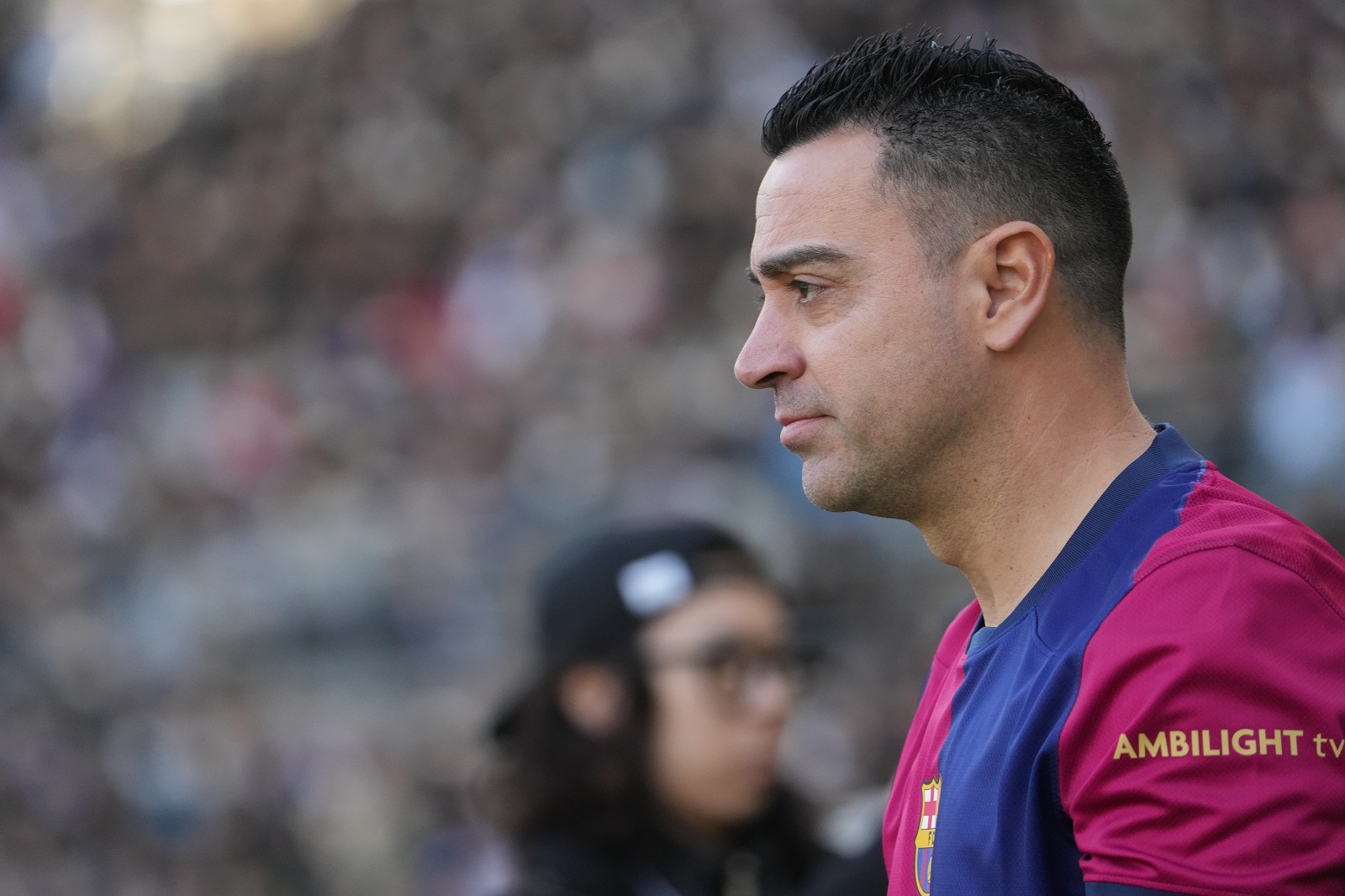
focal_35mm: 388
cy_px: 448
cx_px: 672
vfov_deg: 3.5
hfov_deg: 5.3
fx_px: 14492
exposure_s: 1/1000
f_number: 6.3
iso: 3200
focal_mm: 388
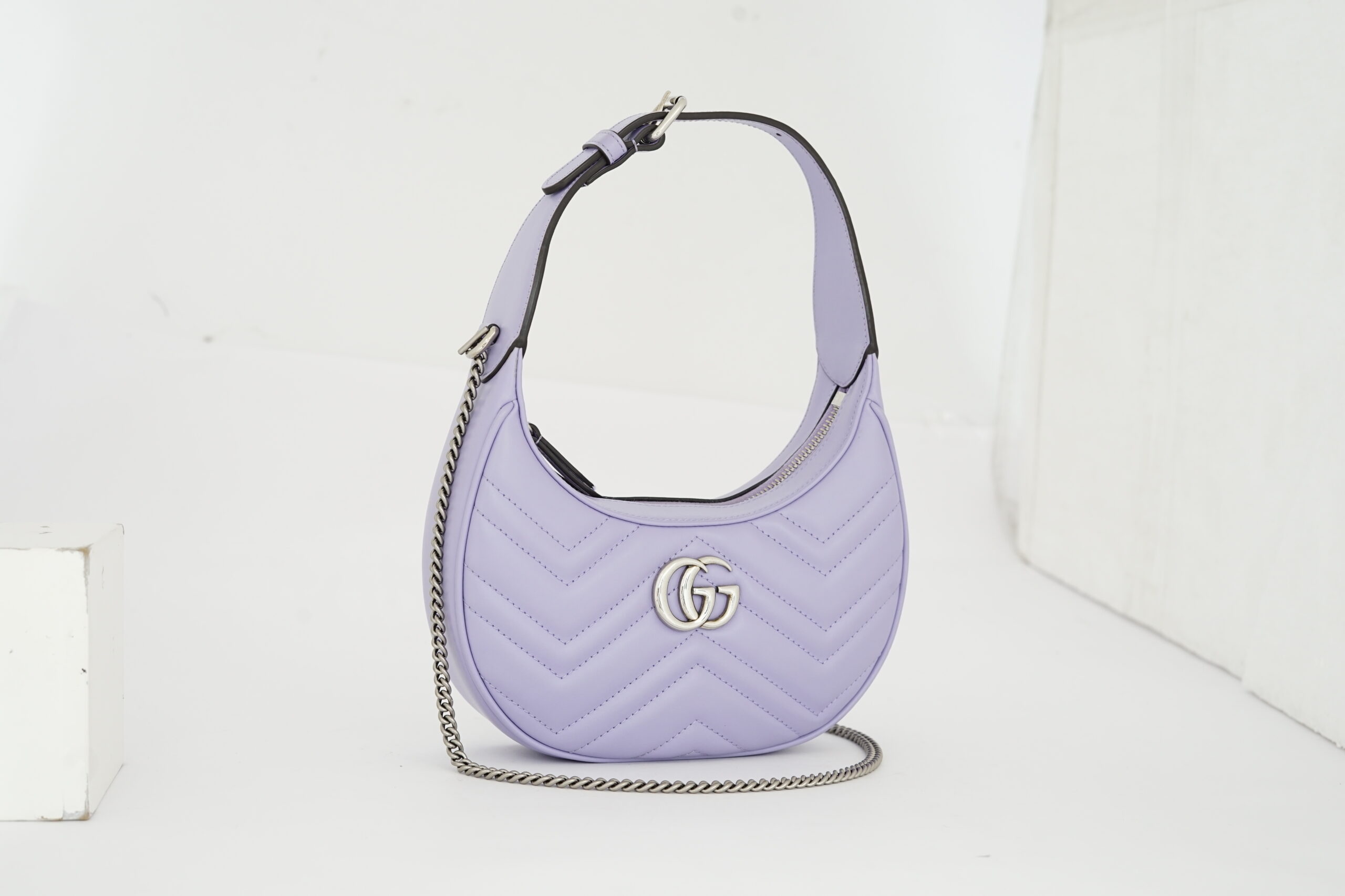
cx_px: 672
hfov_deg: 39.6
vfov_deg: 27.0
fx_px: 1868
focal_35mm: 50
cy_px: 448
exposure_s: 1/3
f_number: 6.3
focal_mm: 50
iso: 640
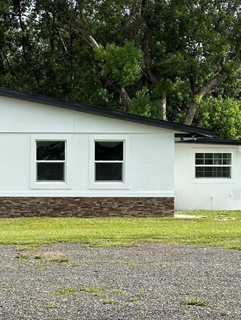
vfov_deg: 17.5
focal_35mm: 112
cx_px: 10
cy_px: 194
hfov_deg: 13.1
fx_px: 1039
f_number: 1.78
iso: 64
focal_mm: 6.86
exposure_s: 1/2597
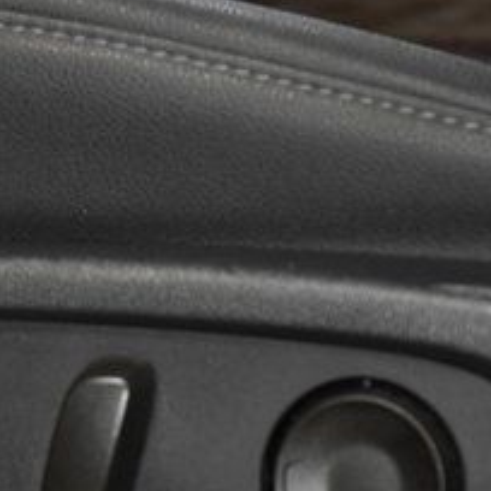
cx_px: 70
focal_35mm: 280
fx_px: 4493
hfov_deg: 6.2
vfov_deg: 6.2
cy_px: 396
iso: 3200
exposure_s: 1/125
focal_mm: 70
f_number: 4.5
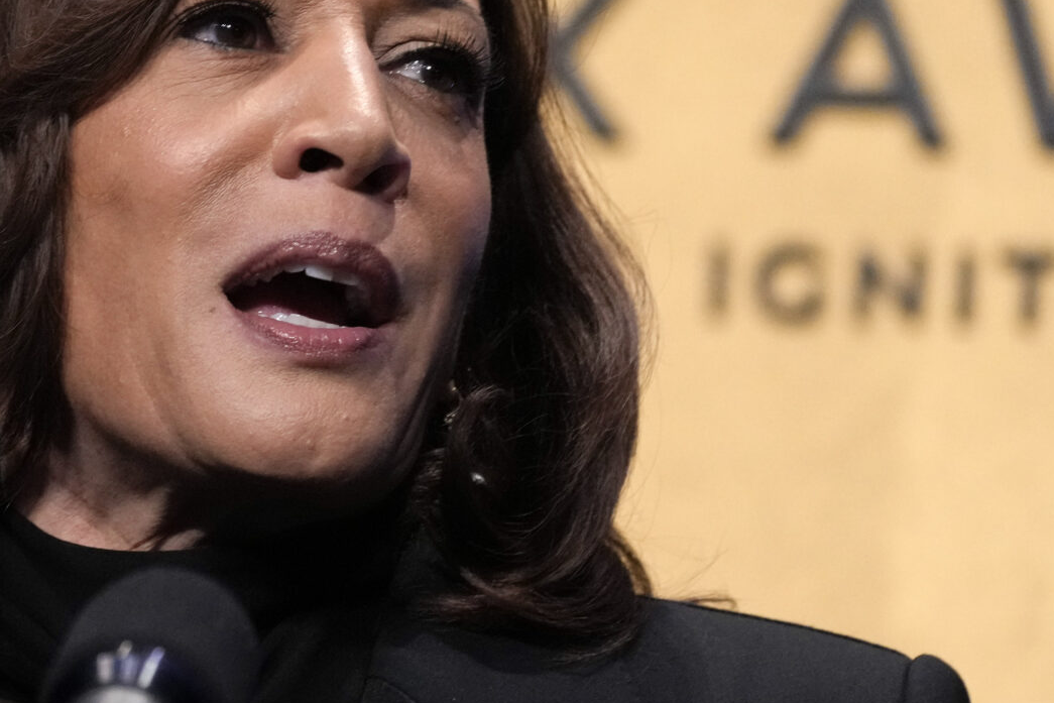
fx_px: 20232
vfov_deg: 2.0
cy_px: 318
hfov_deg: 3.0
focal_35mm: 691
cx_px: -65
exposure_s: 1/320
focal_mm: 282
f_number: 5.6
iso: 4000
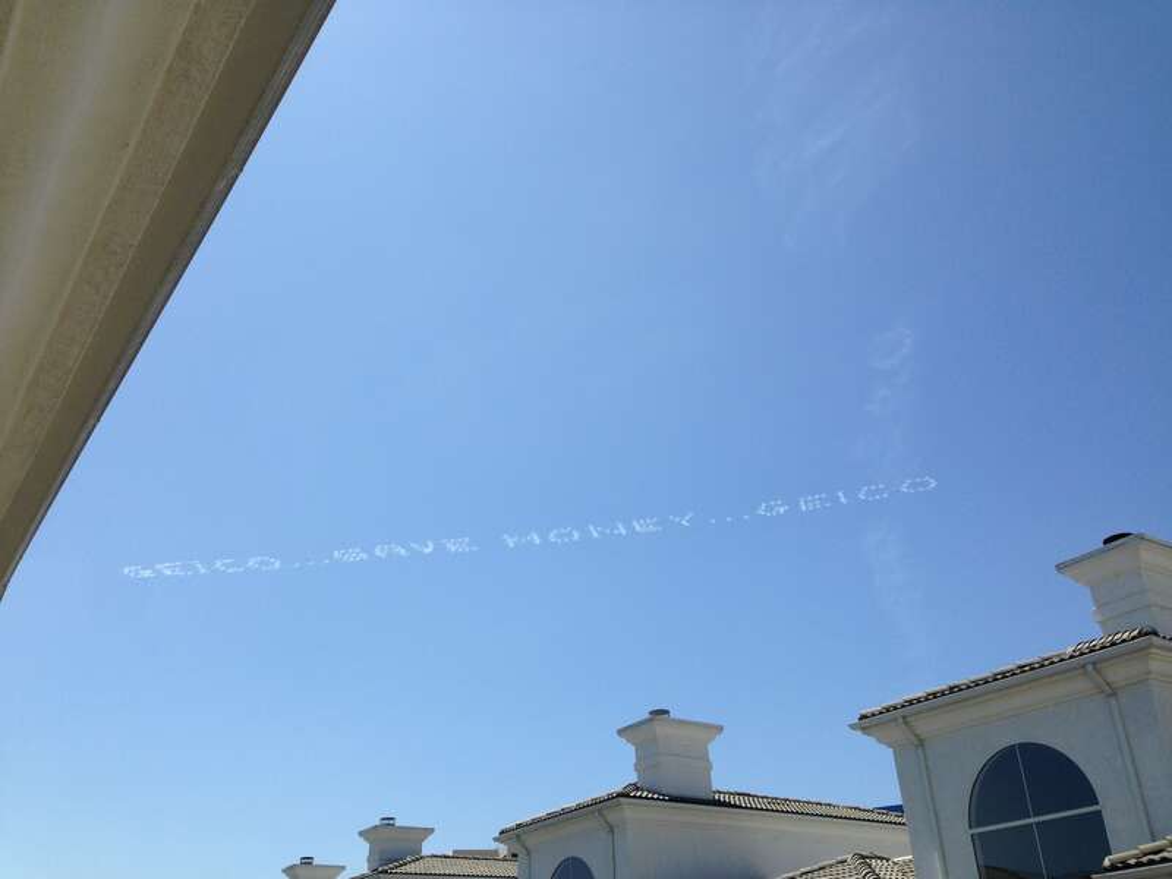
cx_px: 586
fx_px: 1117
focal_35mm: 33
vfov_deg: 42.9
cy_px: 440
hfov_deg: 55.4
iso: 50
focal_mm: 4.12
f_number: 2.4
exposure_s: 1/2584
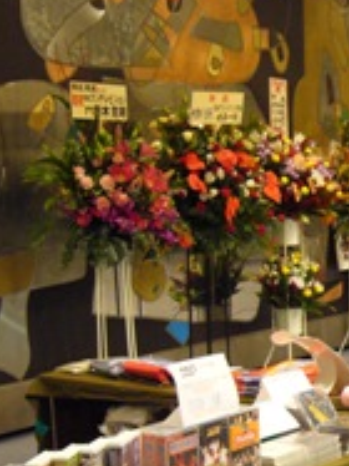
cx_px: 380
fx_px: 1063
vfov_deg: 24.4
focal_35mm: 79
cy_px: 369
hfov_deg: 18.0
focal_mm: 5.8
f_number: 2.8
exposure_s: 1/8
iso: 200
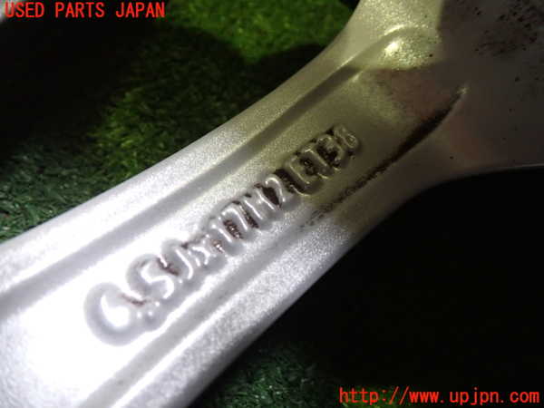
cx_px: 272
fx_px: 471
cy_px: 204
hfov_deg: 60.0
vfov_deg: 46.8
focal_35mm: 30
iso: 800
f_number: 2.3
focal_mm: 5.4
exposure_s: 1/25
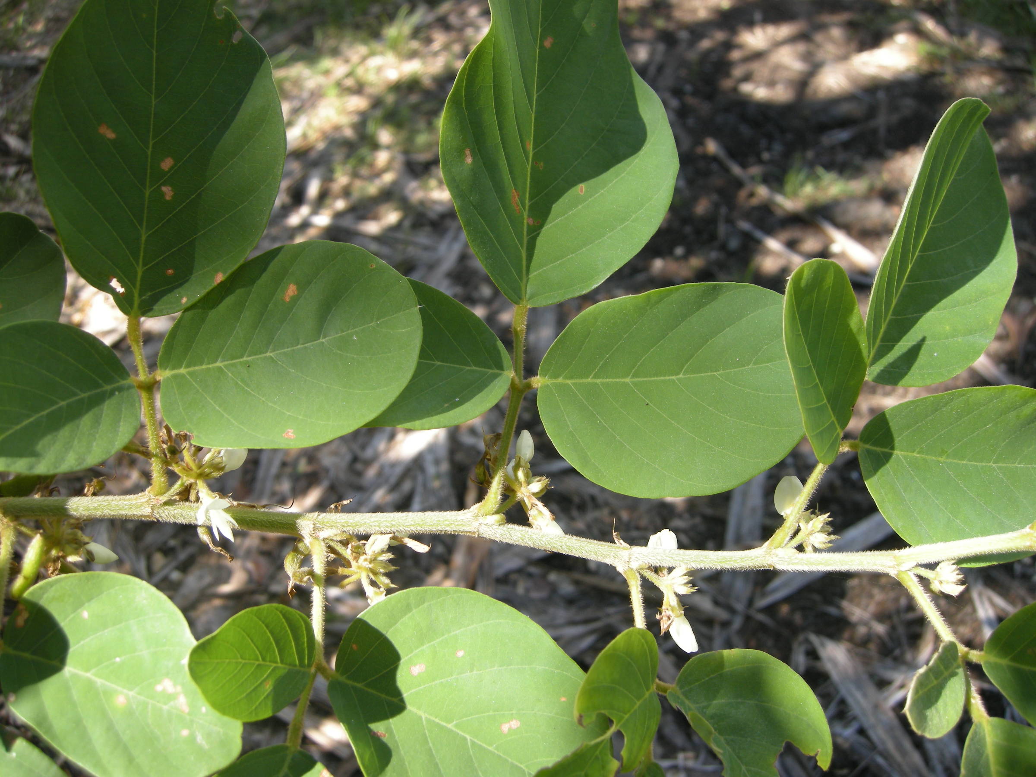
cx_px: 518
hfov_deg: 52.6
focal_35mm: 35
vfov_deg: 40.7
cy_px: 388
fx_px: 1047
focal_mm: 7.5
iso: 64
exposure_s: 1/110
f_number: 3.8
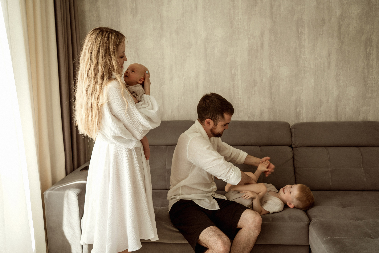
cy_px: 126
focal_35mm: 35
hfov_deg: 54.4
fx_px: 368
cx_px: 190
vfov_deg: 37.9
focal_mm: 35
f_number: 4
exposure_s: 1/80
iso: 400
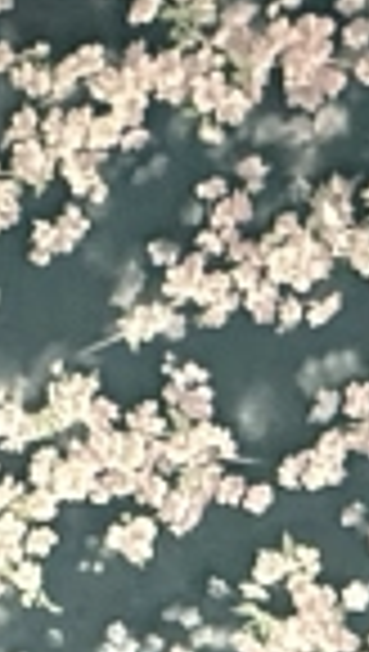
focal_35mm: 132
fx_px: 2287
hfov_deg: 8.9
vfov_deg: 14.0
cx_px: -220
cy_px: 1252
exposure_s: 1/50
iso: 640
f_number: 2.2
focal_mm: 2.22
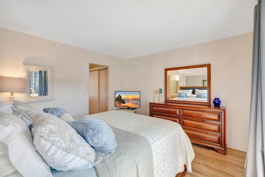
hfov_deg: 100.4
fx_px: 110
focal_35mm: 15
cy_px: 88
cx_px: 132
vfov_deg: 77.4
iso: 500
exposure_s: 1/20
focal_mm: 10
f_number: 8
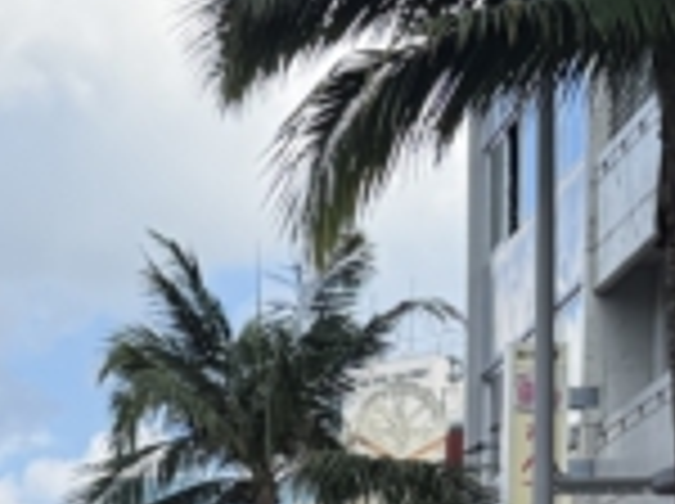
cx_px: -101
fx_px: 2200
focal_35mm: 113
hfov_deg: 16.8
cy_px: 884
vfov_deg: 12.1
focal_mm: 6.76
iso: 100
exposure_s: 1/2000
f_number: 1.78
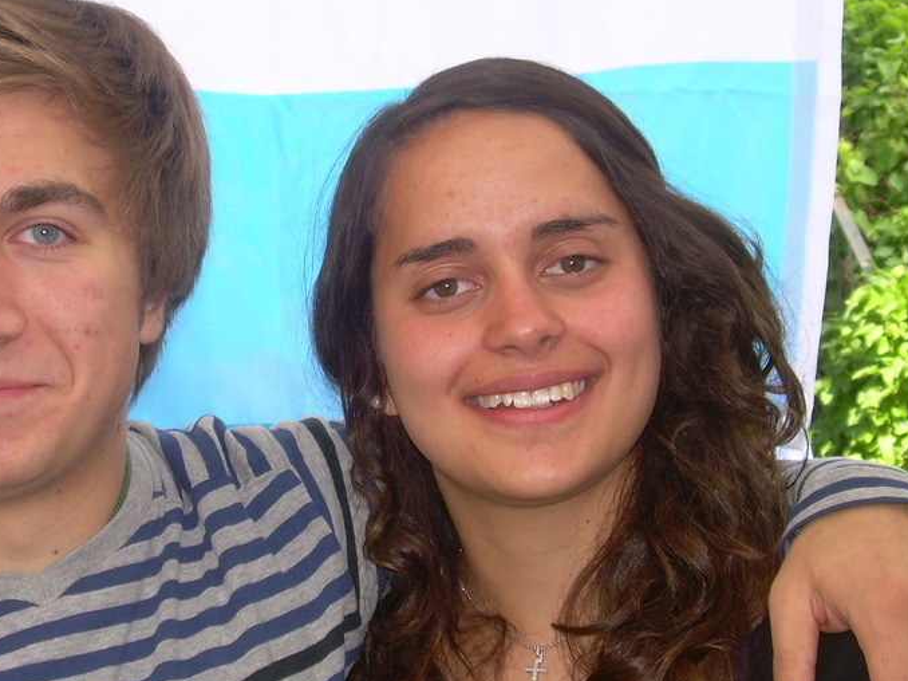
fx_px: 2360
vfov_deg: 16.4
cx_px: 307
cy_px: 340
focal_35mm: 90
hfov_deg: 21.7
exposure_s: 1/60
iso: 50
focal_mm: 10.3
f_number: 3.4
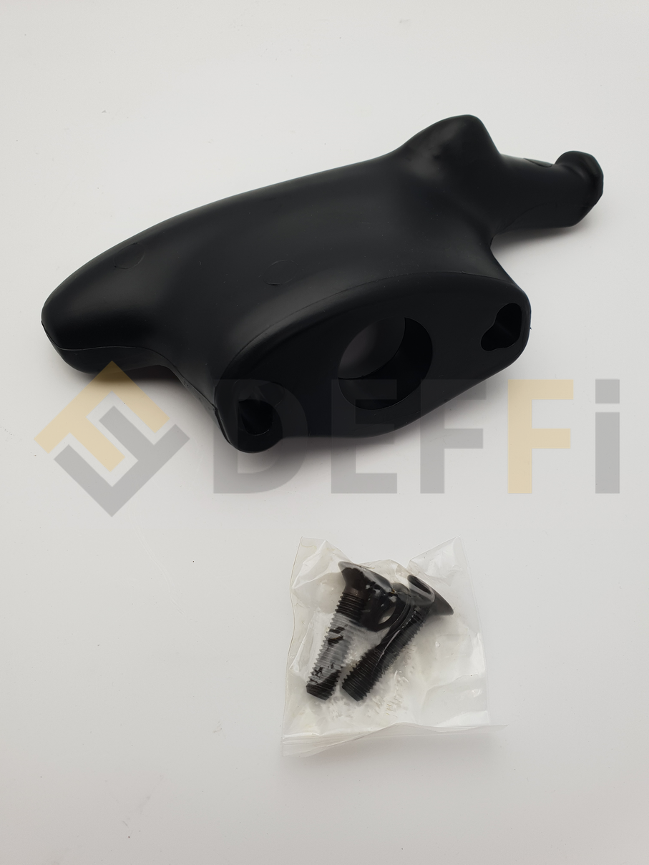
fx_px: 650
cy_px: 432
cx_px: 324
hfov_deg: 53.1
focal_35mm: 26
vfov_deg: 67.3
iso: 50
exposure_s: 1/306
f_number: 2.4
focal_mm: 4.3
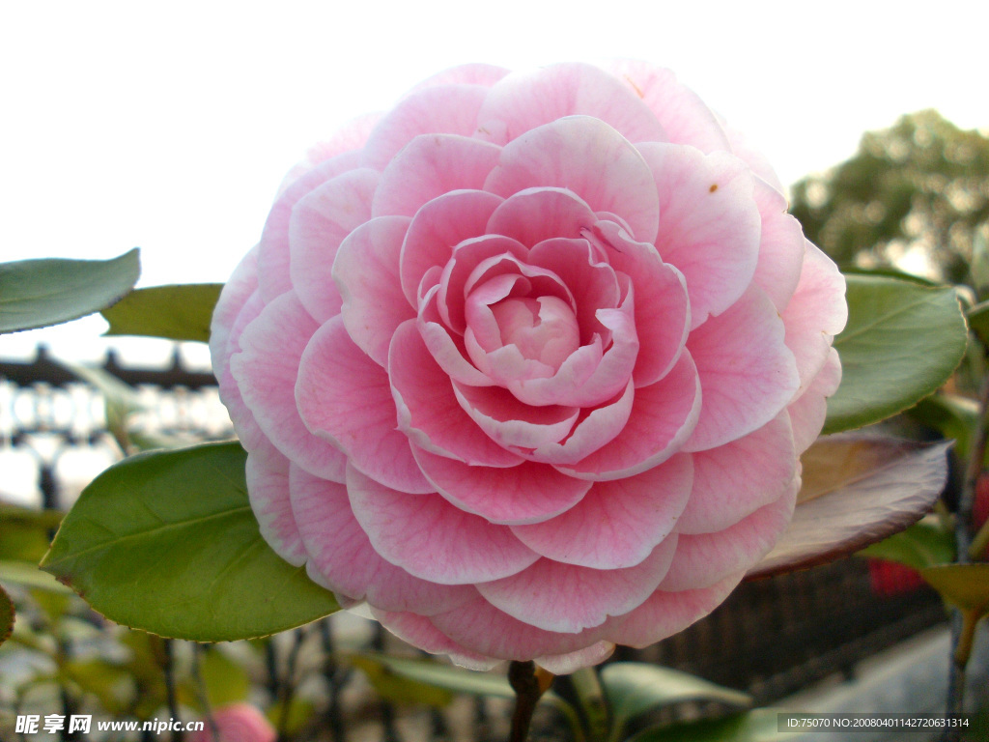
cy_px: 371
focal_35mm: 38
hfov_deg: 49.0
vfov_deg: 37.7
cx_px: 494
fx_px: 1086
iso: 80
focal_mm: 6.3
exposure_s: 1/250
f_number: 3
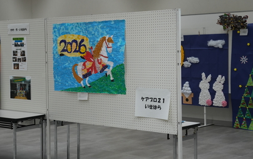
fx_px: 490
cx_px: 110
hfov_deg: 28.9
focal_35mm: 71
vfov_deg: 18.4
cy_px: 64
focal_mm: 44
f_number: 4
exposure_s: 1/160
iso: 500
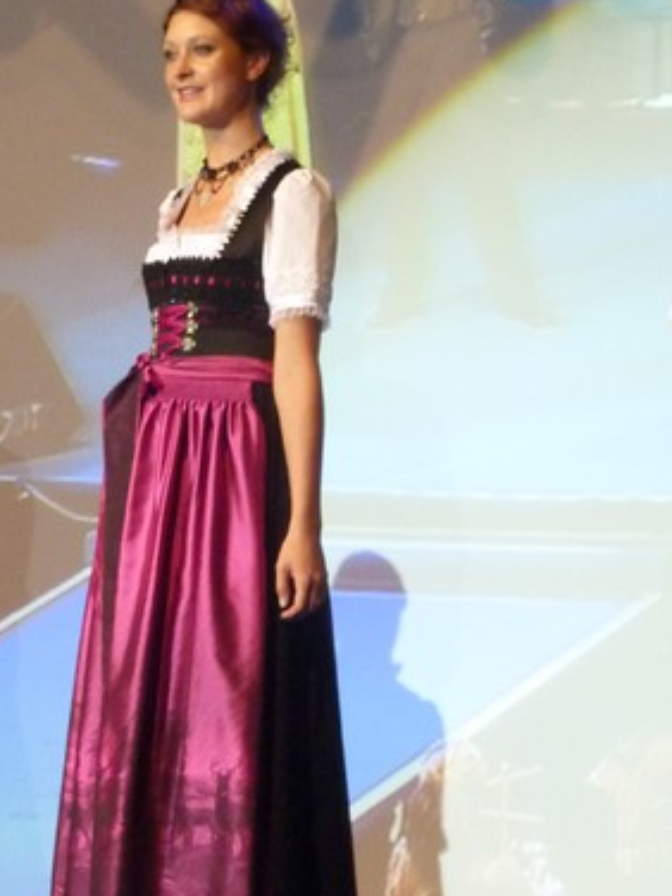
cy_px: 472
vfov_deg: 8.3
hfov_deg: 6.2
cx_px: 291
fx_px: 6186
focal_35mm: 239
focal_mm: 17
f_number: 4.3
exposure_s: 1/30
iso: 400
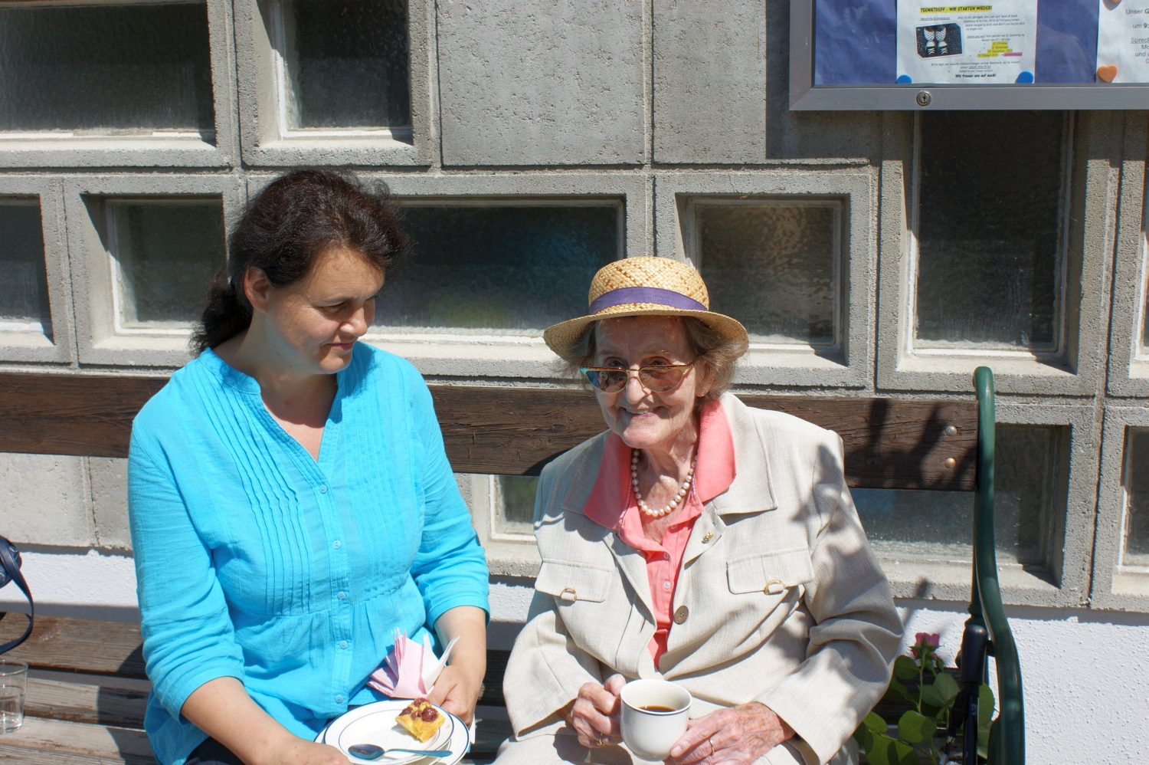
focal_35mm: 42
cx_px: 574
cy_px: 382
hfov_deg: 46.4
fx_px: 1340
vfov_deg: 31.9
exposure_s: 1/250
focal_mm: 28
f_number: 9
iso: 100
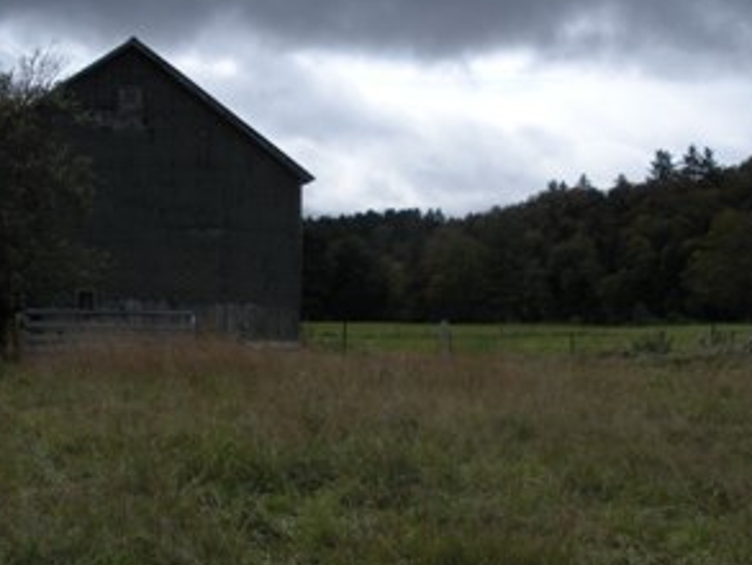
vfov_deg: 26.5
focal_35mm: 55
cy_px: 352
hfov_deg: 34.9
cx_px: 421
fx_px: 1195
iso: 64
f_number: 3.5
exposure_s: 1/659
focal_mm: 6.3
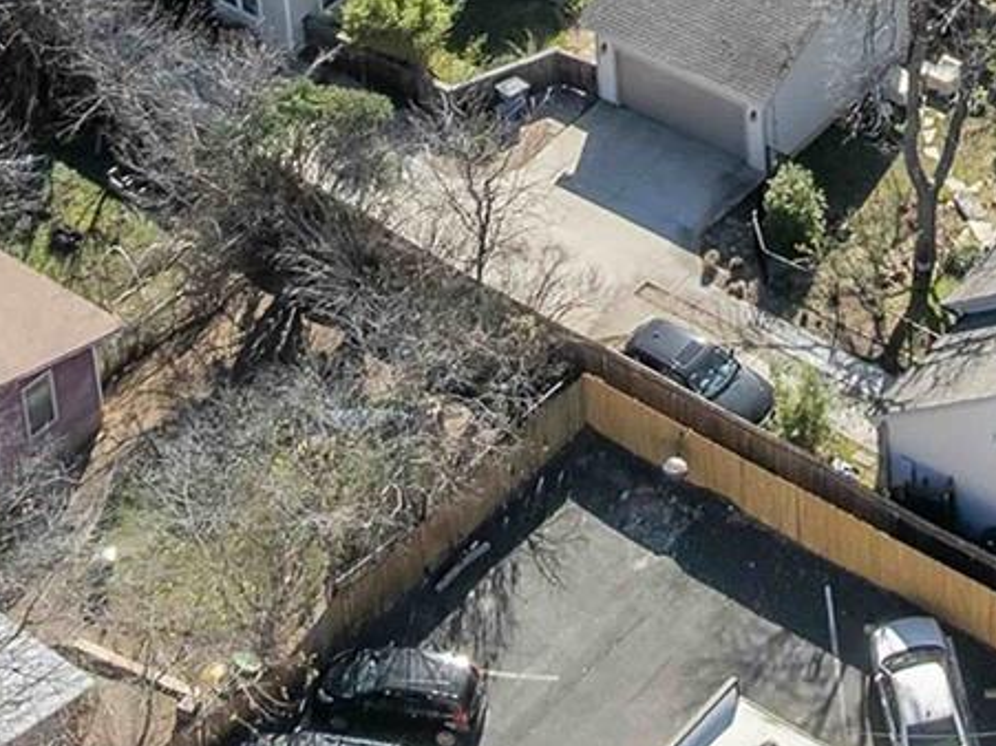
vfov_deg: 11.7
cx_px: 1146
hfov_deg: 17.3
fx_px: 3135
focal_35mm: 109
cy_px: -893
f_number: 10
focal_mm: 12.29
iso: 100
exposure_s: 1/120
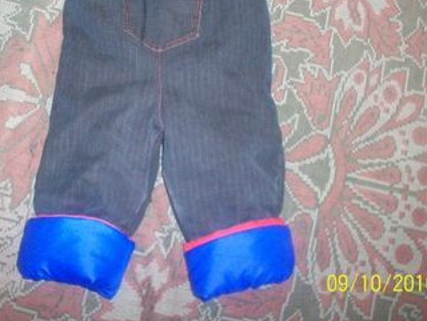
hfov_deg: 36.7
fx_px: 642
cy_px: 101
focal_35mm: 52
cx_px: 179
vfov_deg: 27.9
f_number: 2.8
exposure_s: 1/32
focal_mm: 6.2
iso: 200
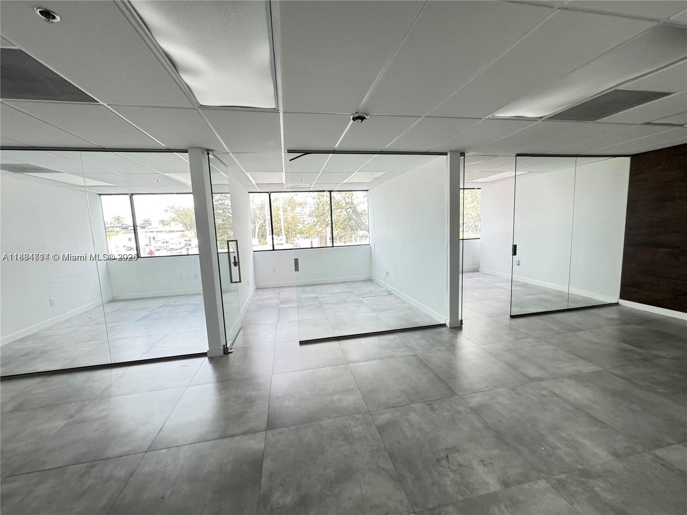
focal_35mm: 14
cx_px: 344
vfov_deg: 85.7
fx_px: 278
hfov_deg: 102.1
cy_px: 258
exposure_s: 1/60
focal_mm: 2.22
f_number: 2.2
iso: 500
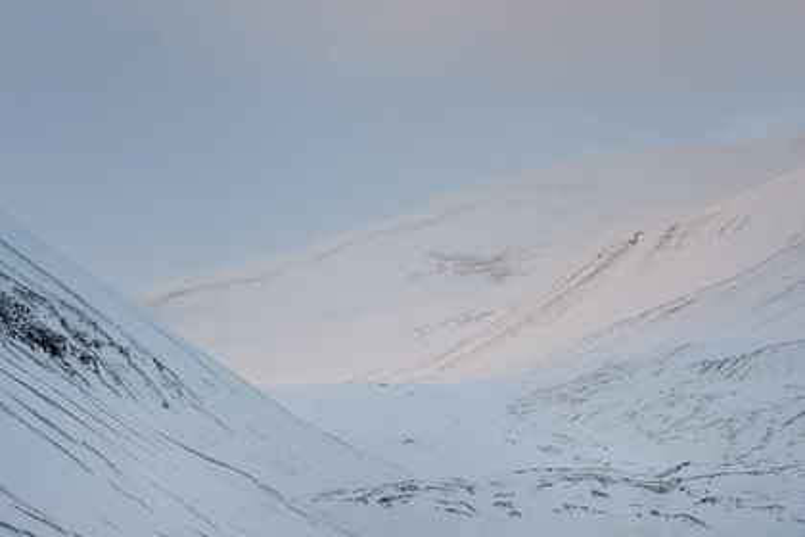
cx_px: 402
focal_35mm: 200
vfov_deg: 6.9
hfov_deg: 10.3
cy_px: 268
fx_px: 4472
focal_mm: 200
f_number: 8
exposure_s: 1/250
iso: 400
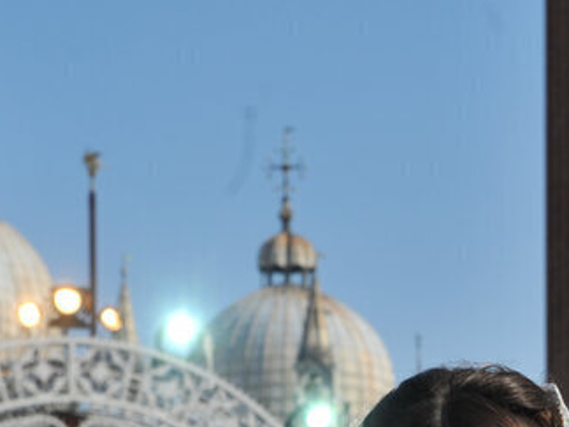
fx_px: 3271
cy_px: 612
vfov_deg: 7.4
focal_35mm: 199
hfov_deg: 9.9
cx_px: 464
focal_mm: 62
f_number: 10
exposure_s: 1/640
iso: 200
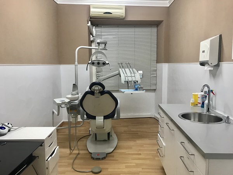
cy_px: 88
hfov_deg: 63.4
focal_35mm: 28
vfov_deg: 49.7
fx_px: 188
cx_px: 116
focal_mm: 3.99
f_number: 1.8
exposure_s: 1/25
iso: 32
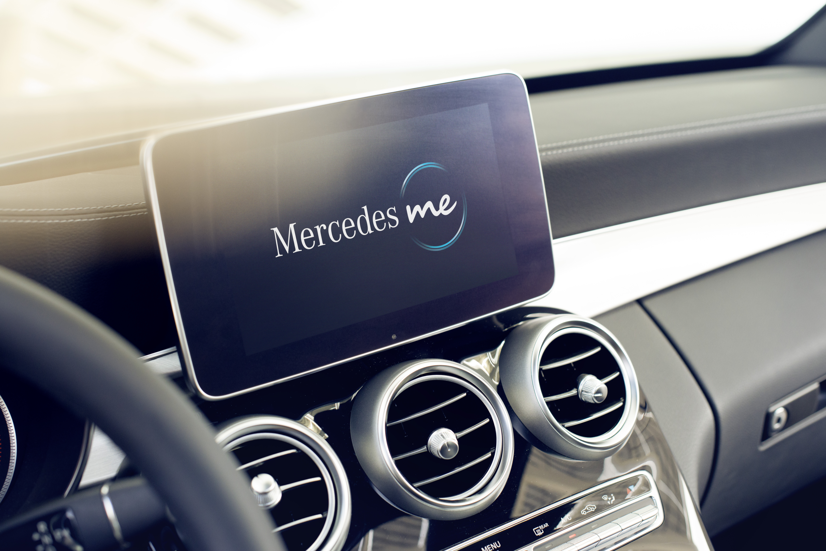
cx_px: 413
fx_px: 1148
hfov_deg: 39.6
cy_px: 276
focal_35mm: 50
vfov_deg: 27.0
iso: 1250
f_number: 5
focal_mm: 50
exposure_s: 1/500
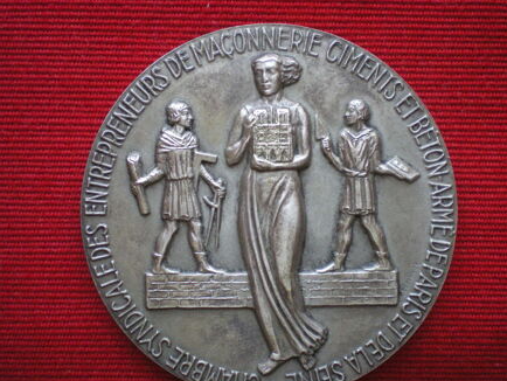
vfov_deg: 34.4
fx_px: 615
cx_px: 257
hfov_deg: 44.8
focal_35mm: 42
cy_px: 200
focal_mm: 6.3
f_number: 3.1
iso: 400
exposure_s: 1/40
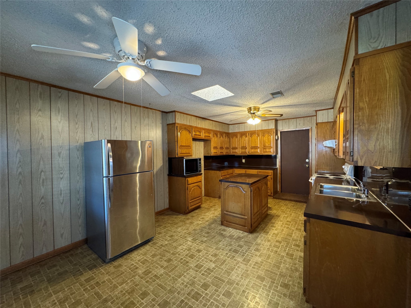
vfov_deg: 85.7
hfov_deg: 102.1
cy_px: 154
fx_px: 166
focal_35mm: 14
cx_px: 206
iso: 500
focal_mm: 2.22
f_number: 2.2
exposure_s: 1/60
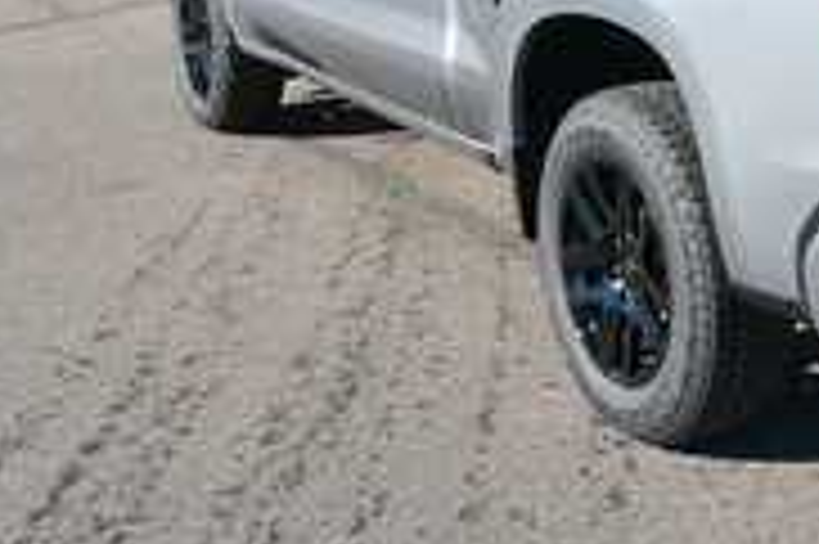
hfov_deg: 28.3
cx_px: 855
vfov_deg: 20.0
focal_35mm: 66
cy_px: 7
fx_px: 1500
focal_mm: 20
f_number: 8
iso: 110
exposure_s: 1/250
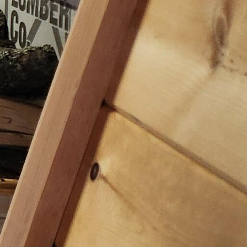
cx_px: -461
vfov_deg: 13.5
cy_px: -74
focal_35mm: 125
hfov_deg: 10.5
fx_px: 1009
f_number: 1.8
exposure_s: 1/120
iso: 400
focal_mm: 5
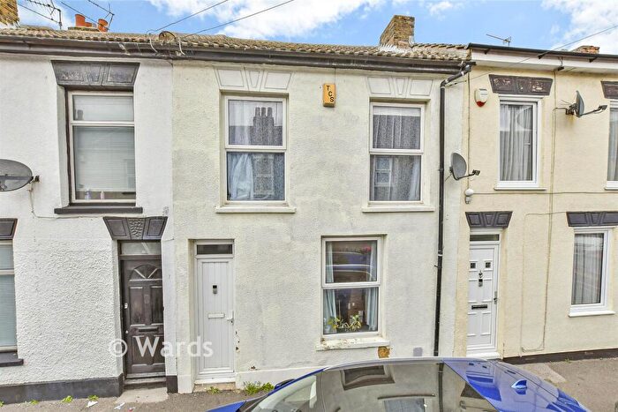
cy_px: 206
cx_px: 309
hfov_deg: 100.4
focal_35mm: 15
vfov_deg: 77.4
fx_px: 258
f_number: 8
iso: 500
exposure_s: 1/250
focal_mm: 10
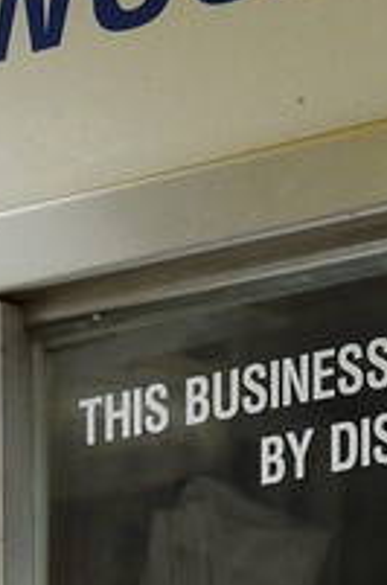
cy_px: 1703
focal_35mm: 279
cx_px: -454
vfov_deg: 6.7
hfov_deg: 4.8
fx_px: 4522
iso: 400
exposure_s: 1/400
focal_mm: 35
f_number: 8
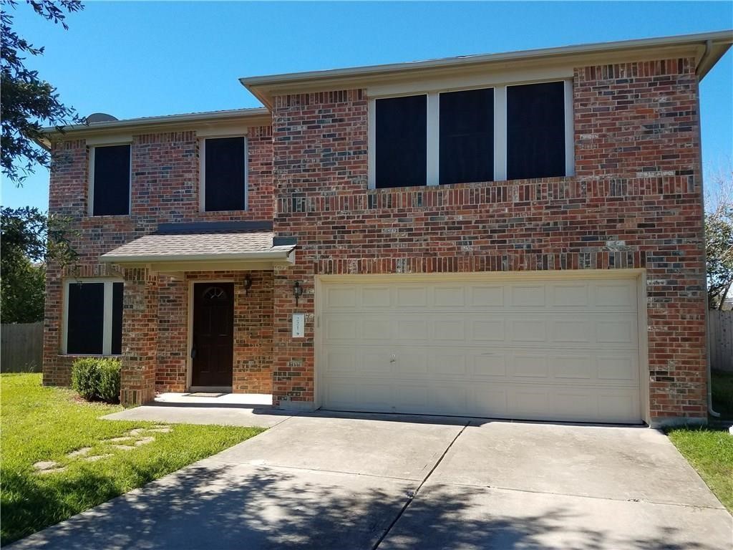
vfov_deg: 53.1
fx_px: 551
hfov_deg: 67.3
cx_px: 366
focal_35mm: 26
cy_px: 275
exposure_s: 1/1080
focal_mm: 4.2
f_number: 1.7
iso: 40
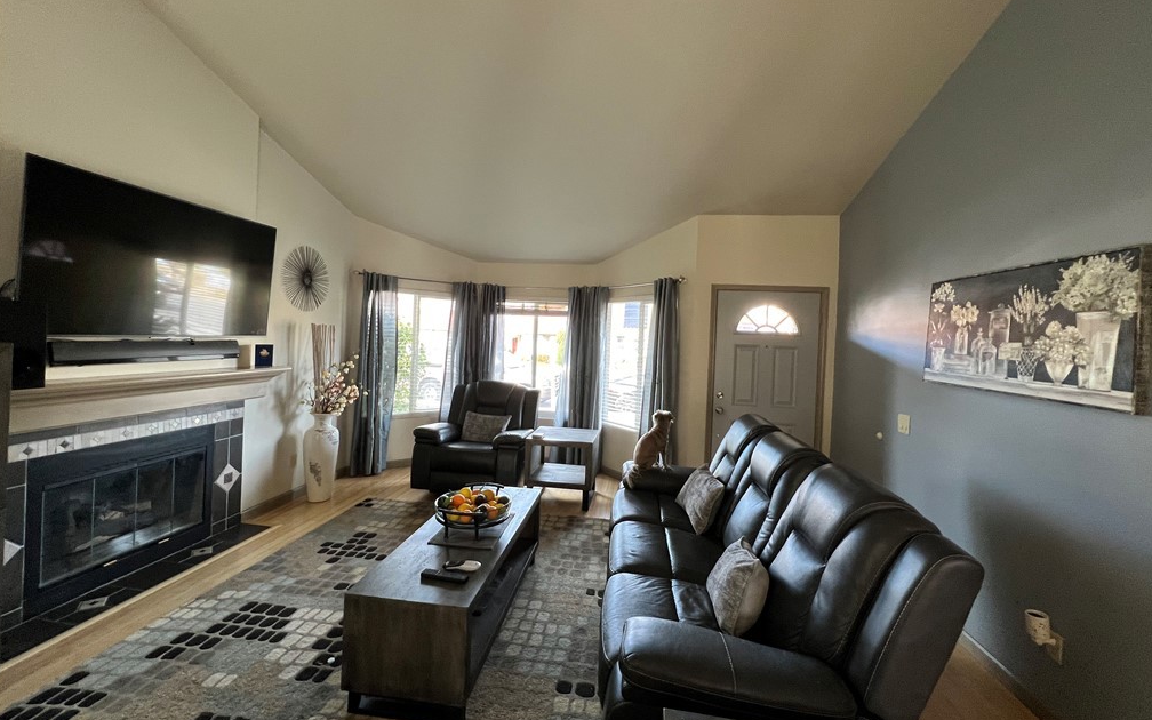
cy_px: 342
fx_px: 440
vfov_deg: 78.6
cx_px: 578
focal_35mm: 14
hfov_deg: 105.3
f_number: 1.8
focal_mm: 1.57
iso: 160
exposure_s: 1/60
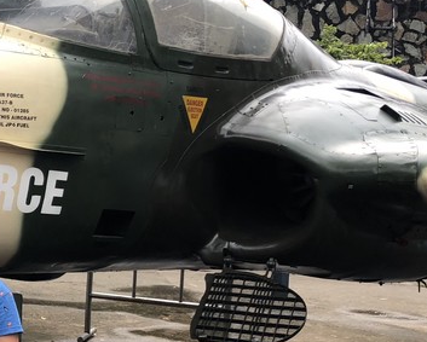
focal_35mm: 78
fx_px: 987
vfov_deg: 19.7
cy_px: 211
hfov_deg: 22.5
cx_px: -87
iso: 20
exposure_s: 1/138
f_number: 1.8
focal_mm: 3.99
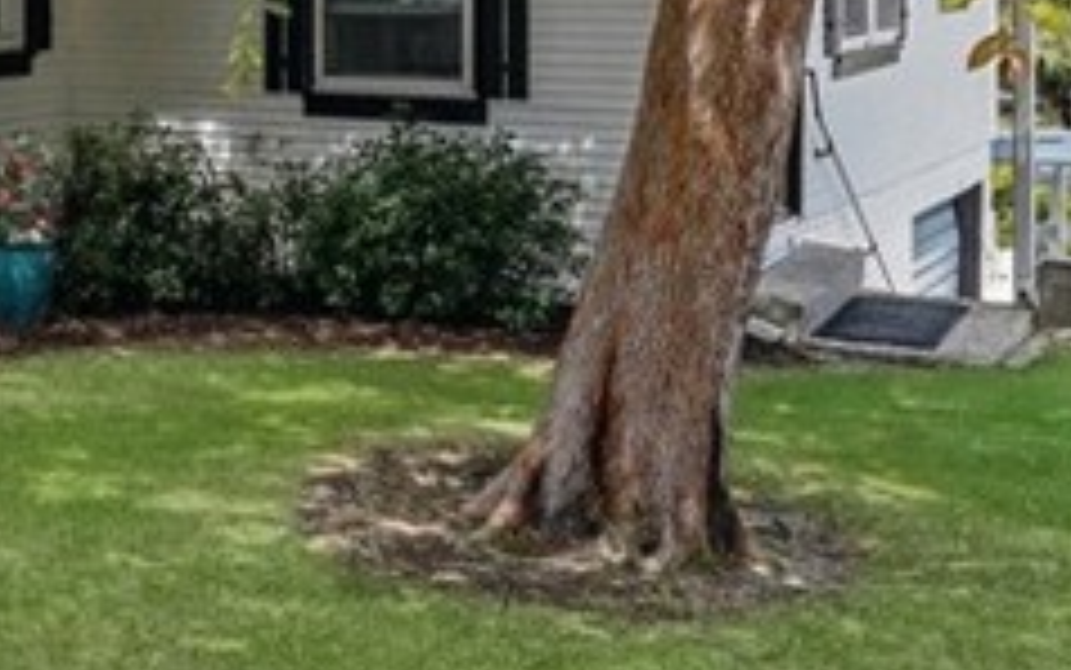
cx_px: -454
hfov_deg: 24.2
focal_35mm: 70
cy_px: -288
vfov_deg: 17.1
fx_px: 2044
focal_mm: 16
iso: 400
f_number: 8
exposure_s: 1/400
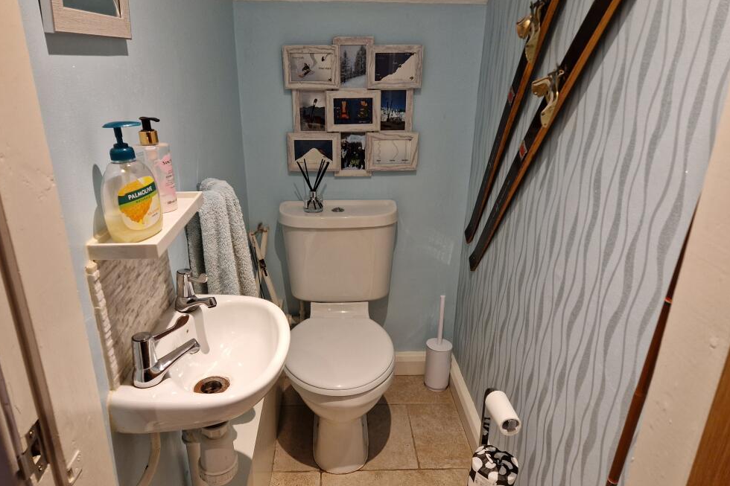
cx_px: 351
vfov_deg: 51.3
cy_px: 248
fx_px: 507
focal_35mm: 25
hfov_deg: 71.5
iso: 320
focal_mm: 5.4
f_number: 1.8
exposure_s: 1/100
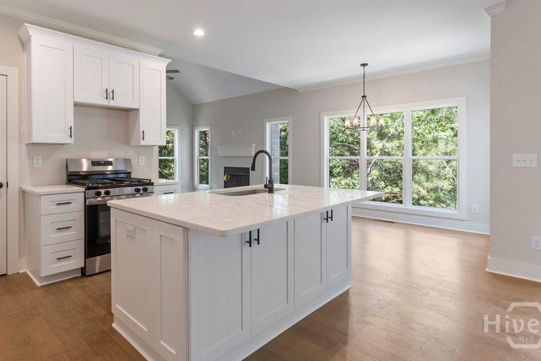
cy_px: 154
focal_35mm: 20
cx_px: 239
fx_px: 294
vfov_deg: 62.7
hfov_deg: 84.8
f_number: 9
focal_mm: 11
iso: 200
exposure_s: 1/8
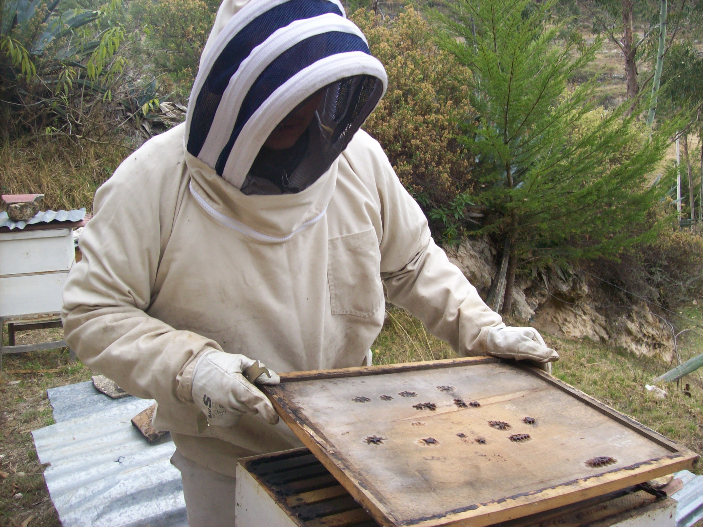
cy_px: 264
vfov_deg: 39.6
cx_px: 352
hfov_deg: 51.4
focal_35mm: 36
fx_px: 731
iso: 80
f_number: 2.7
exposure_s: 1/311
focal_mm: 6
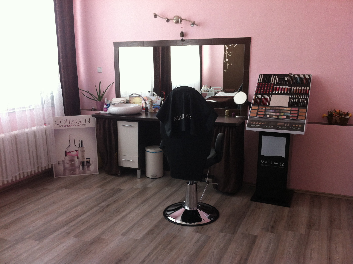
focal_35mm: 35
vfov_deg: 40.6
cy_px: 132
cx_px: 176
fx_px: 356
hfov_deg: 52.7
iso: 80
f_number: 2.8
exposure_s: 1/20
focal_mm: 3.85
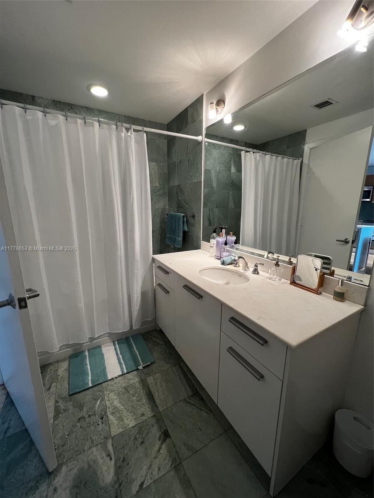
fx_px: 187
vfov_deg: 106.2
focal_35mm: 13
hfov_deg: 89.9
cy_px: 249
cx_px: 187
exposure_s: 1/60
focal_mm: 1.57
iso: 200
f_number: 1.8
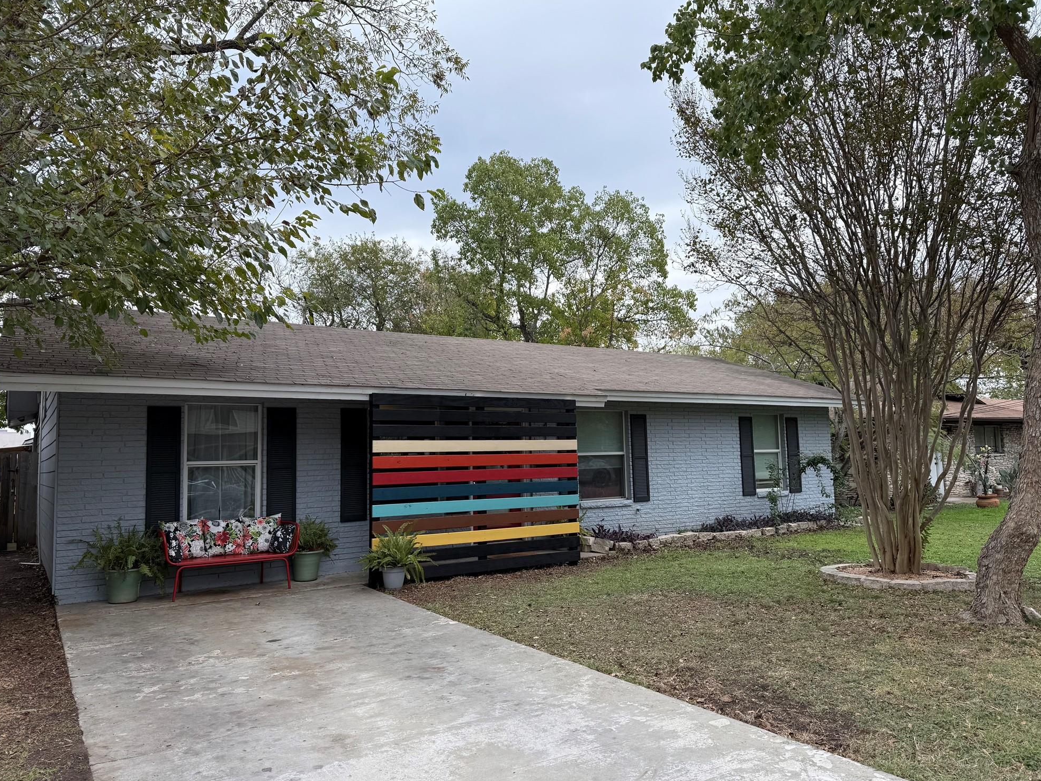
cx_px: 537
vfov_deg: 54.9
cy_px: 394
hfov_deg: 69.4
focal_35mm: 25
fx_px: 752
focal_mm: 6.76
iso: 80
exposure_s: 1/660
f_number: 1.78
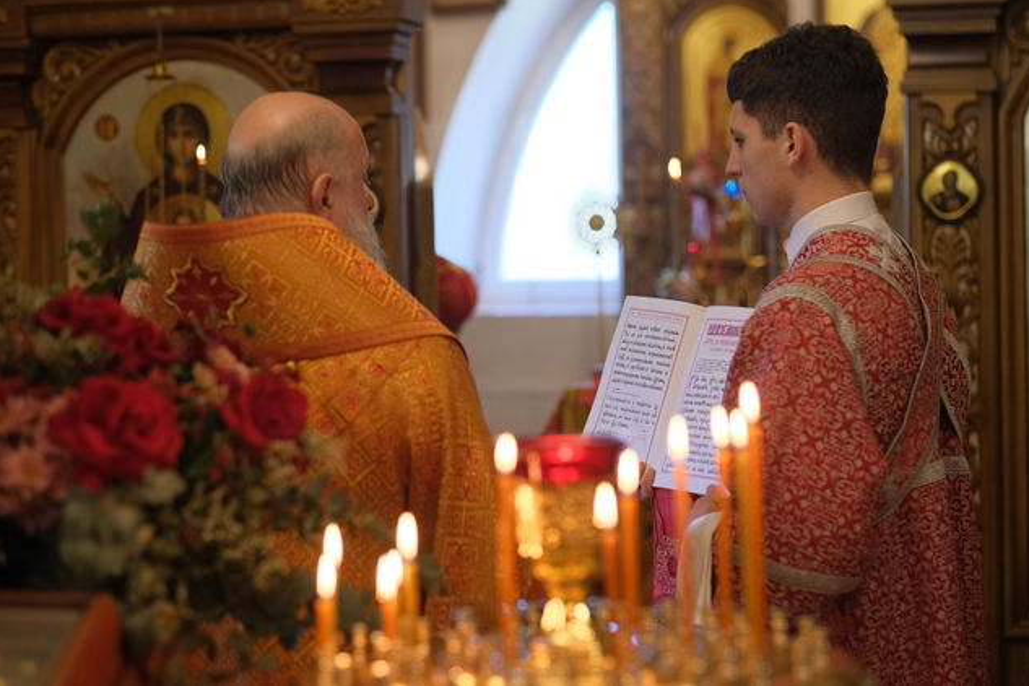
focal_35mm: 85
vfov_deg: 16.1
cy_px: 341
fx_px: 2429
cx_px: 515
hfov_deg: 23.9
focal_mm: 56
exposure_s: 1/480
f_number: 2
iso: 2000
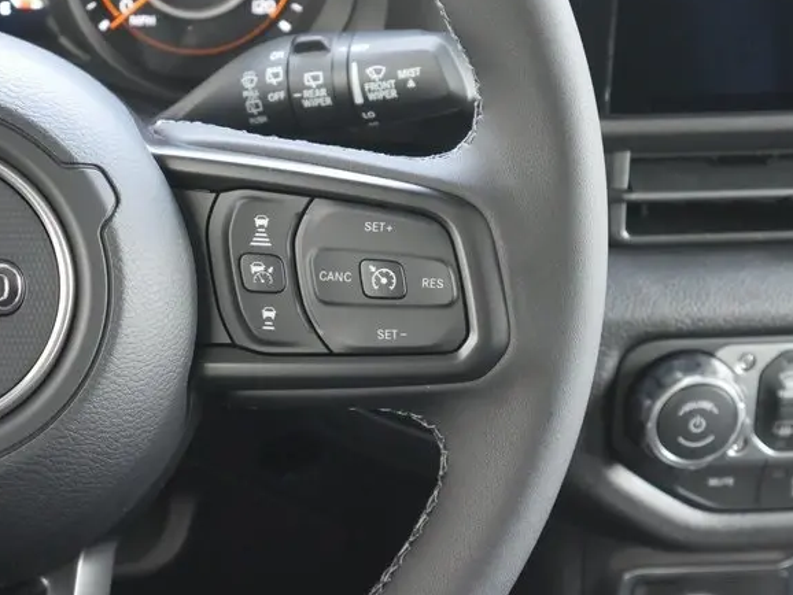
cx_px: 386
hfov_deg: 21.1
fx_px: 2131
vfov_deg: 15.9
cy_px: 289
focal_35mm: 93
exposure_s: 1/50
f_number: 5.6
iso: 3200
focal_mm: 42
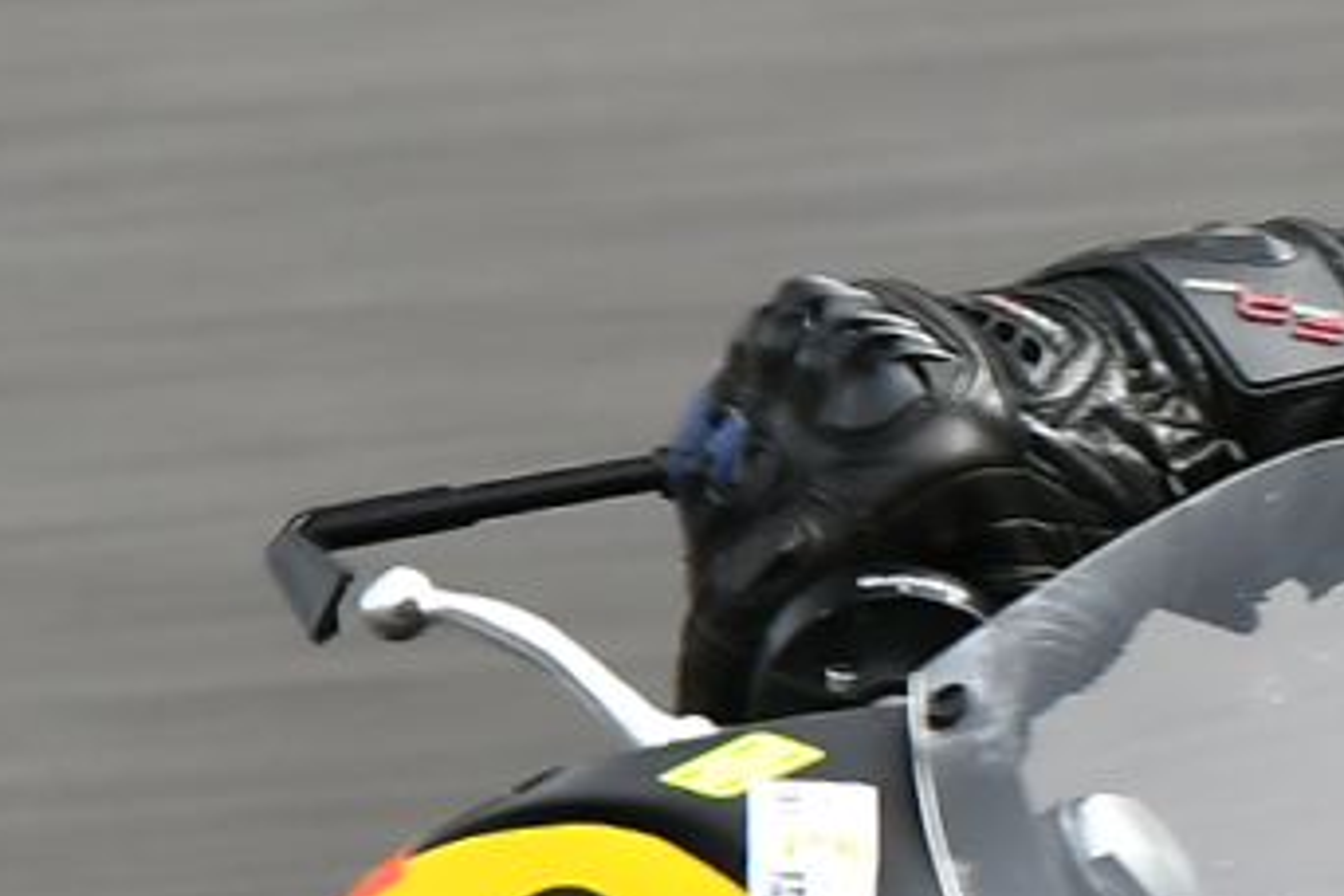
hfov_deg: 1.4
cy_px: 1399
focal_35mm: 1498
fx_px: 55921
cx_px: 1446
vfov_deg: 0.9
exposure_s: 1/160
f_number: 6.3
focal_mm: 180
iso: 220
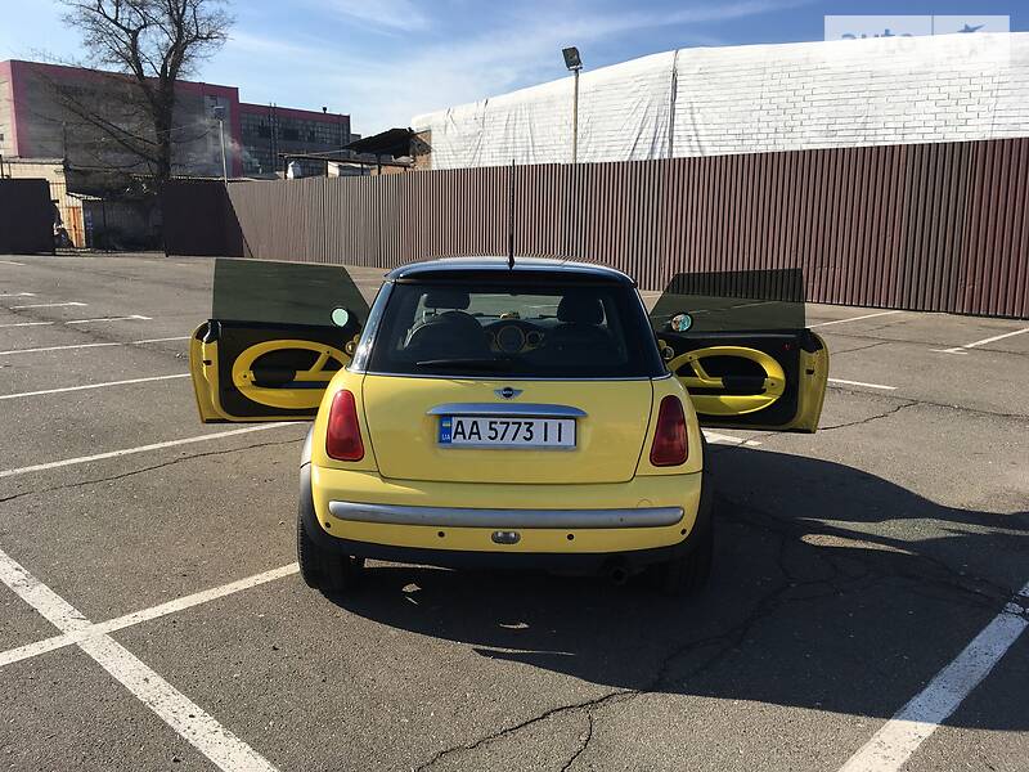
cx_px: 514
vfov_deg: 48.2
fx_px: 862
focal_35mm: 29
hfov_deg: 61.7
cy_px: 386
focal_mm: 4.2
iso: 25
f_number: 2.2
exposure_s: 1/1451
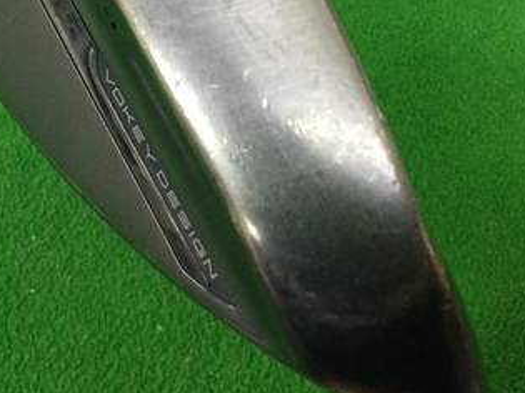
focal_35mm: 63
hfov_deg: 30.7
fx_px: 955
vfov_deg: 22.6
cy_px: 25
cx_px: 215
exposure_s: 1/30
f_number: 2.4
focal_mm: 3.3
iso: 80
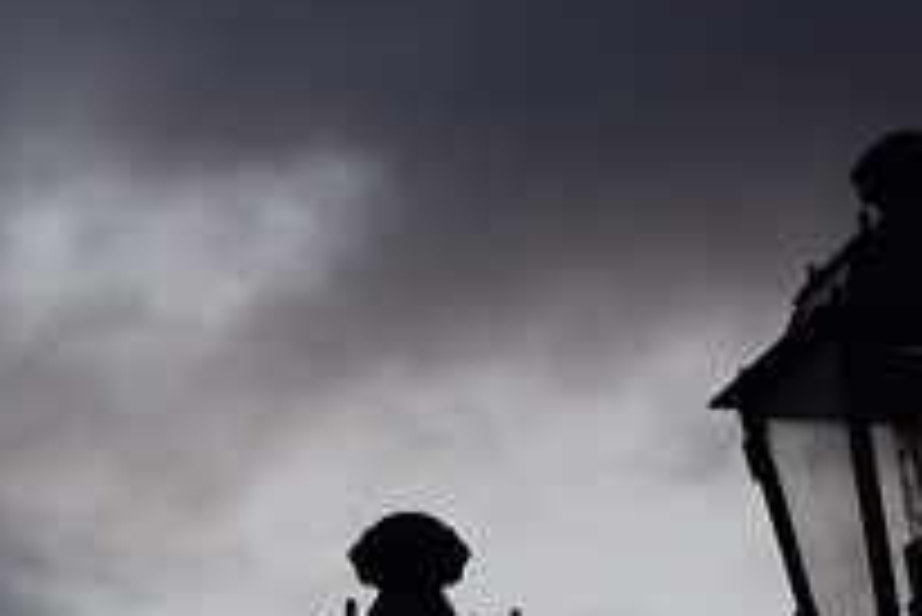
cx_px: 868
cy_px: 629
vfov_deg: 3.0
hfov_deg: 4.5
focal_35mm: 461
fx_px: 11827
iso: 400
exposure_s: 1/100
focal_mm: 105
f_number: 9
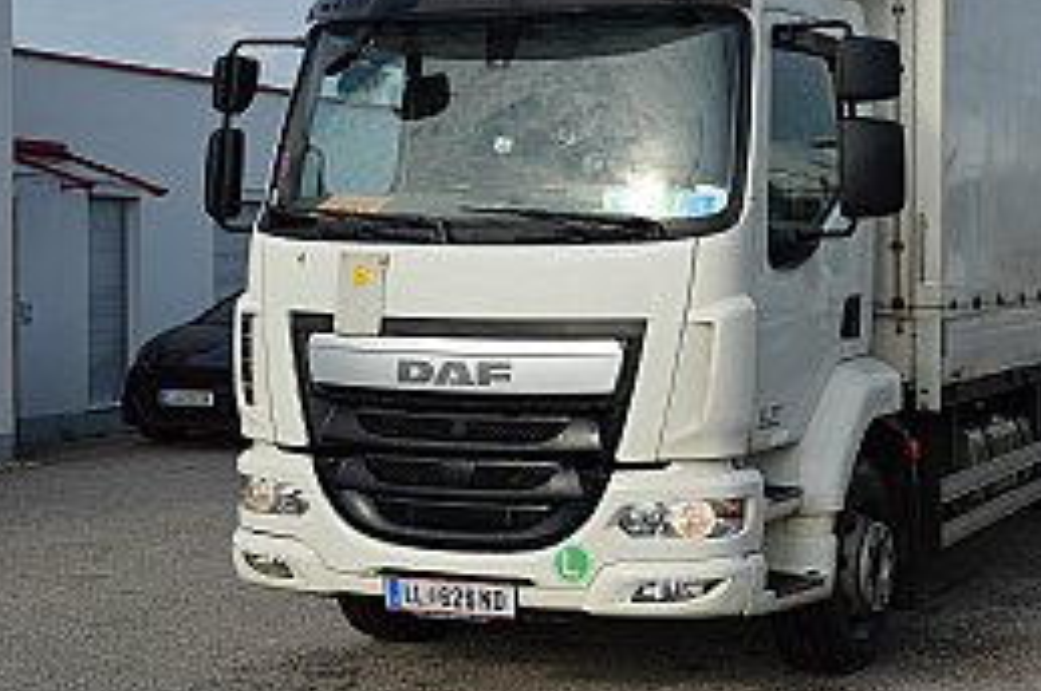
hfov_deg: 29.1
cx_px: 812
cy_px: 211
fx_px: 1964
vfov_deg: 19.9
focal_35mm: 68
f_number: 8
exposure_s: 1/250
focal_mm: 28
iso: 100
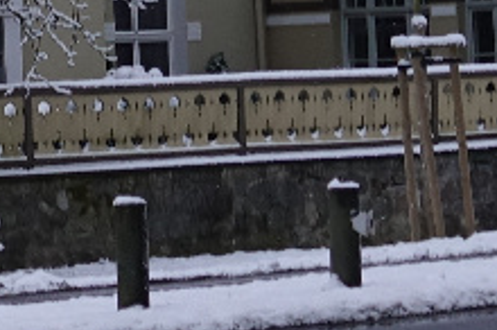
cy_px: -280
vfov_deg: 4.8
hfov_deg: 7.2
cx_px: -86
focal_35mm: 284
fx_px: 3915
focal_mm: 14.3
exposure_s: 1/160
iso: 125
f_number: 2.8
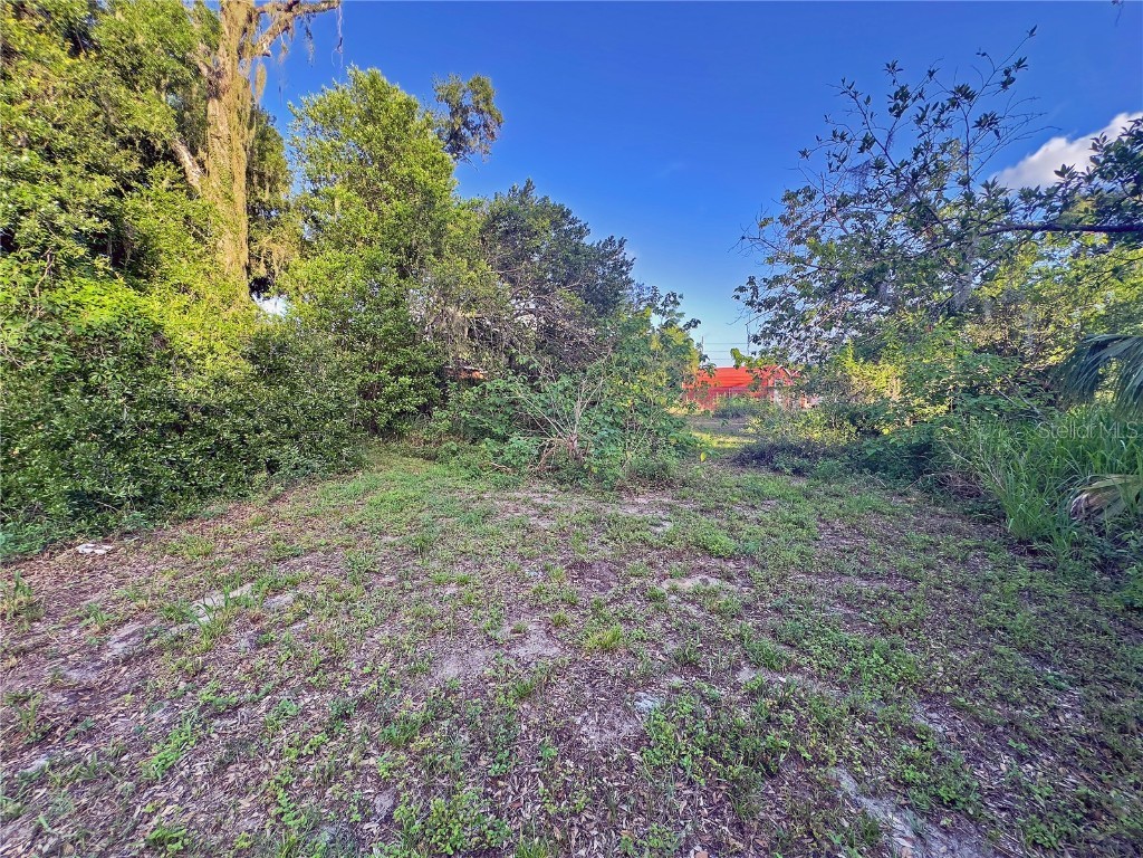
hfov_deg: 102.1
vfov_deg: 85.7
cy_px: 429
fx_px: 462
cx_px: 572
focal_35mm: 14
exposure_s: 1/140
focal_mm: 2.22
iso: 40
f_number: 2.2
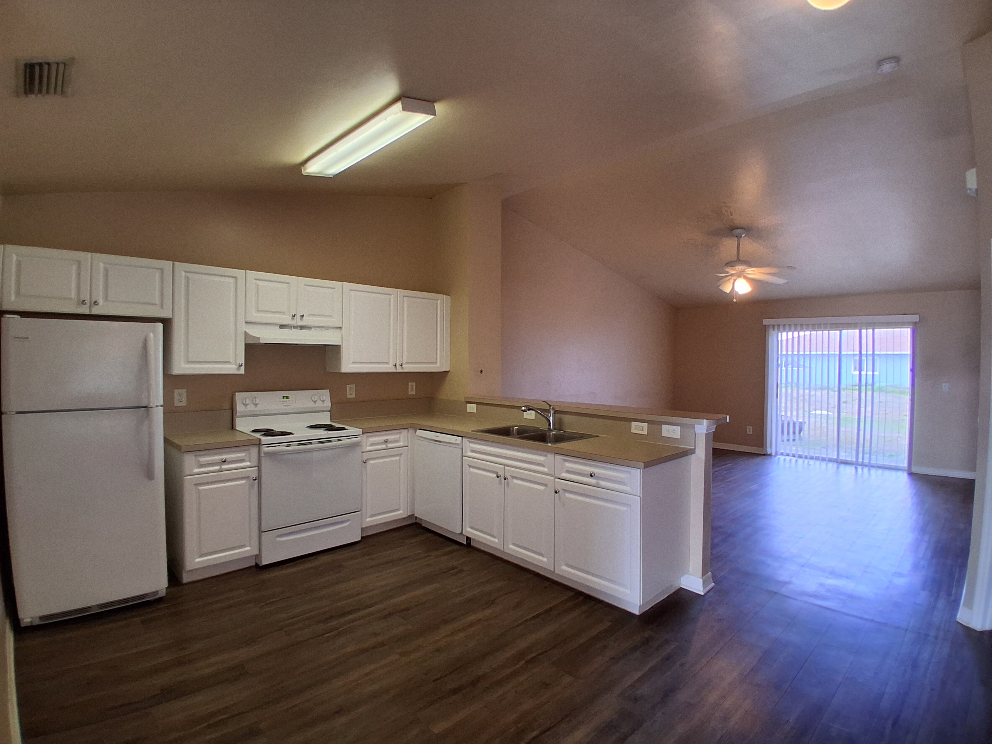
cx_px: 496
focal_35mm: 17
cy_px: 372
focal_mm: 1.4
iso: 125
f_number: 2.2
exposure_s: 1/40
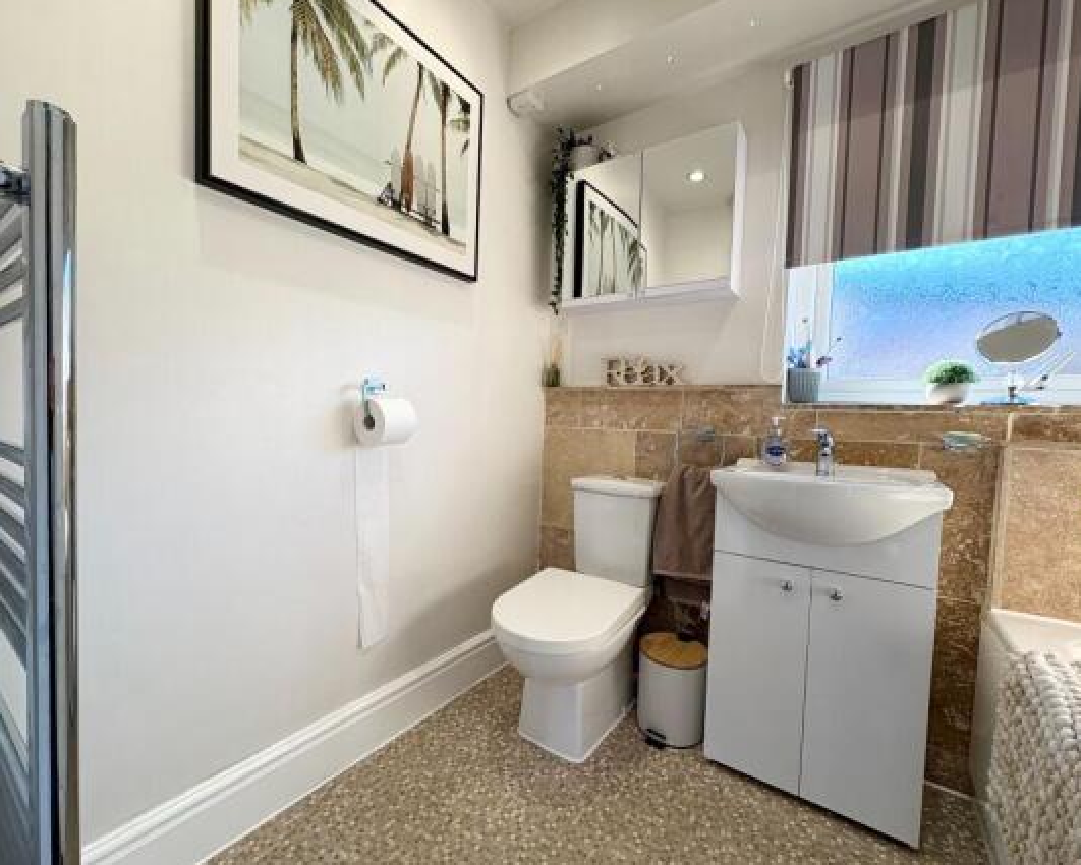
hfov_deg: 96.8
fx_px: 480
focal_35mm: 15
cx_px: 526
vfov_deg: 84.1
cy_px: 439
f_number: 2.2
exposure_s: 1/100
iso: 40
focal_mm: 2.22
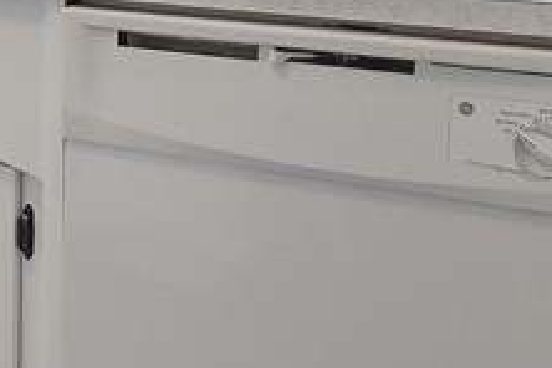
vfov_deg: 14.3
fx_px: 1349
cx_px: -484
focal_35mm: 88
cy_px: -214
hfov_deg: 17.8
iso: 2500
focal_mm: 18
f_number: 8
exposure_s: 1/50
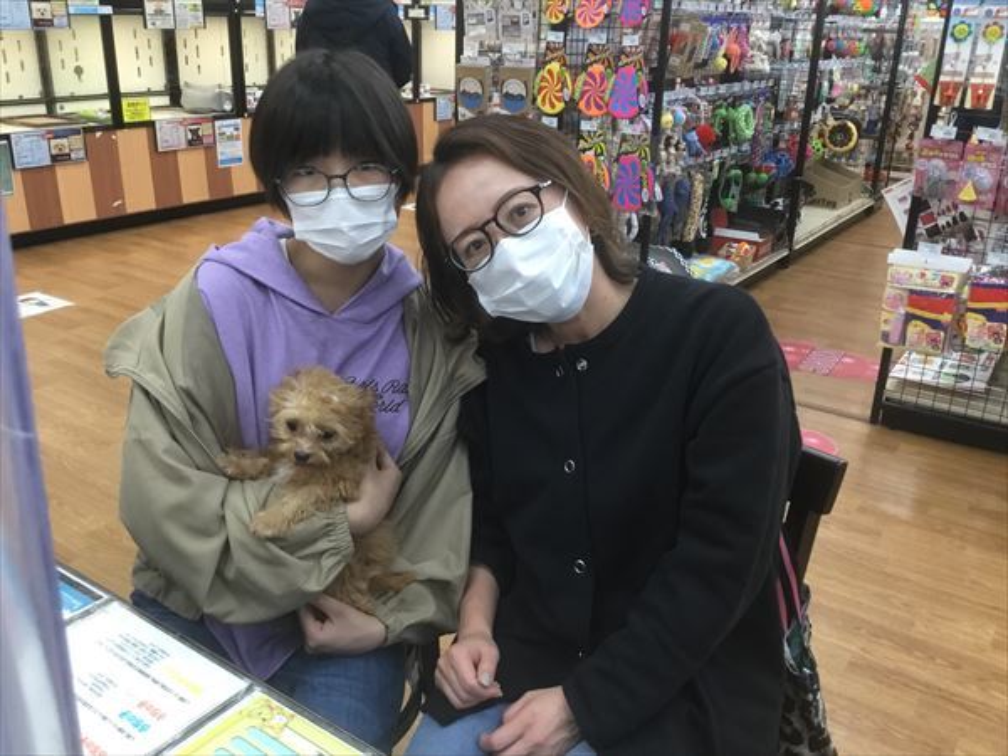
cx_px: 504
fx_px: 903
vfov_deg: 45.4
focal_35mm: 31
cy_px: 378
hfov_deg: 58.4
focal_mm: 3.3
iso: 100
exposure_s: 1/30
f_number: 2.4
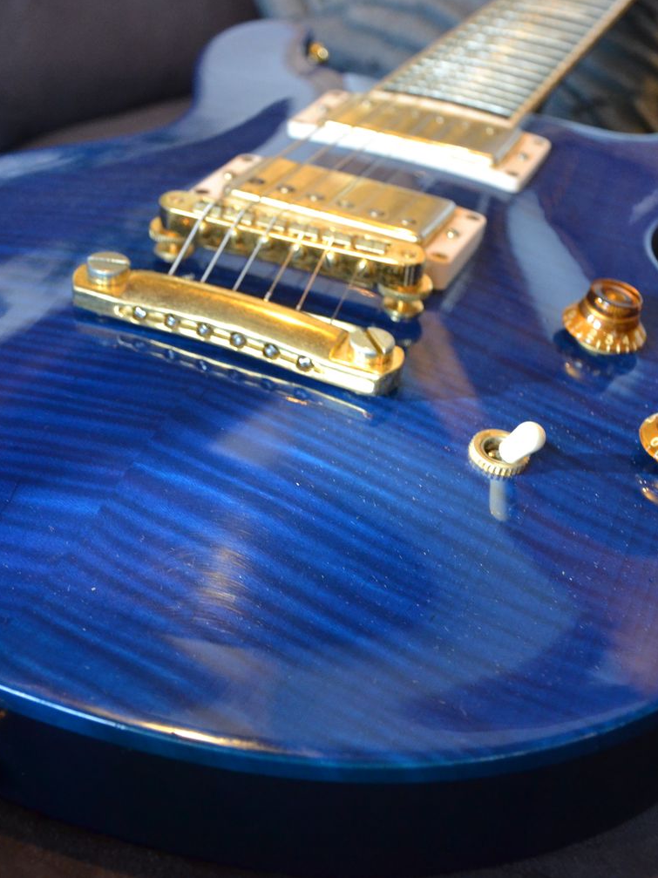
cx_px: 252
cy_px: 439
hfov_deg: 24.0
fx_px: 1546
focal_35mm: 61
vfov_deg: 31.7
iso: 1600
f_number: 4
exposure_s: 1/8
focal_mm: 28
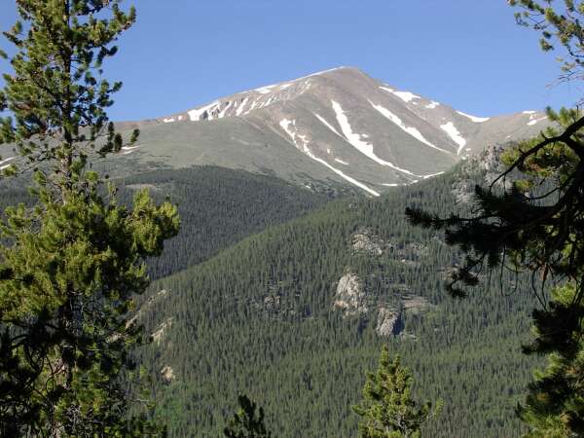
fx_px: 1282
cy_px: 219
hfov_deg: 25.7
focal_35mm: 76
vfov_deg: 19.4
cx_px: 292
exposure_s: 1/160
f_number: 6.9
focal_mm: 11.5
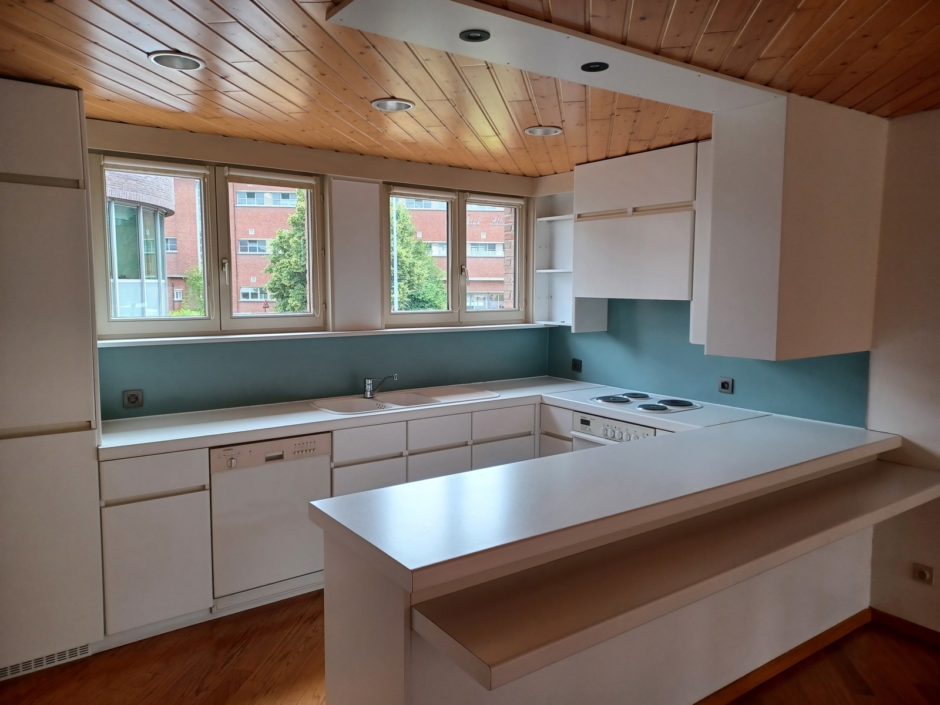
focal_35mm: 25
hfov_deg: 69.4
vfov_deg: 54.9
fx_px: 679
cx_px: 470
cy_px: 352
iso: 64
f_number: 1.8
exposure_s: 1/50
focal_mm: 4.6
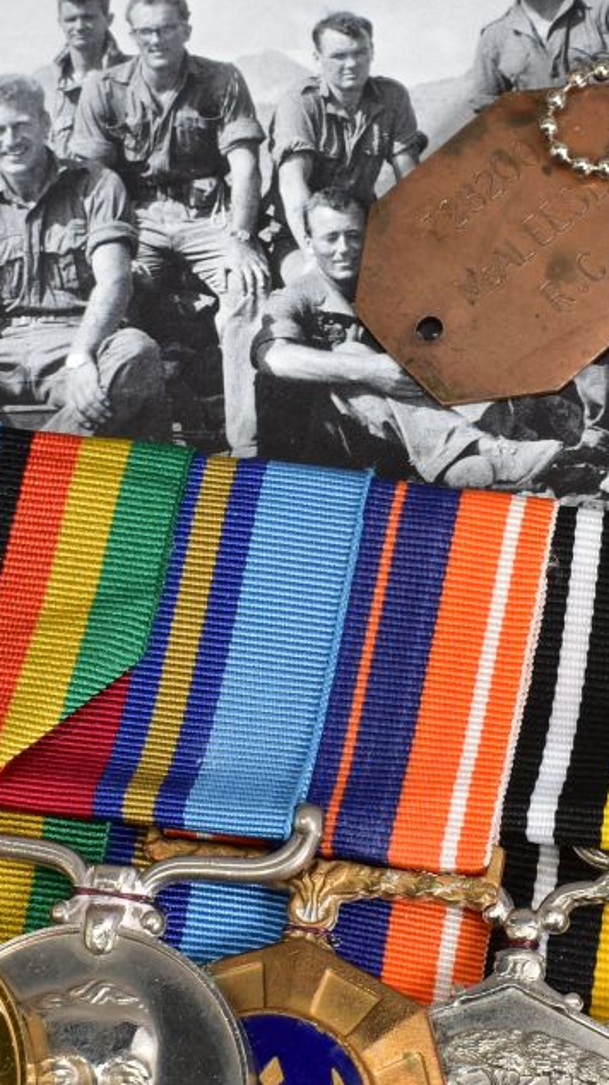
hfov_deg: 9.7
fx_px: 3593
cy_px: 498
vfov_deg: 17.2
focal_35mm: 125
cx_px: 433
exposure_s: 1/100
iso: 100
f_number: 11
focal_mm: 28
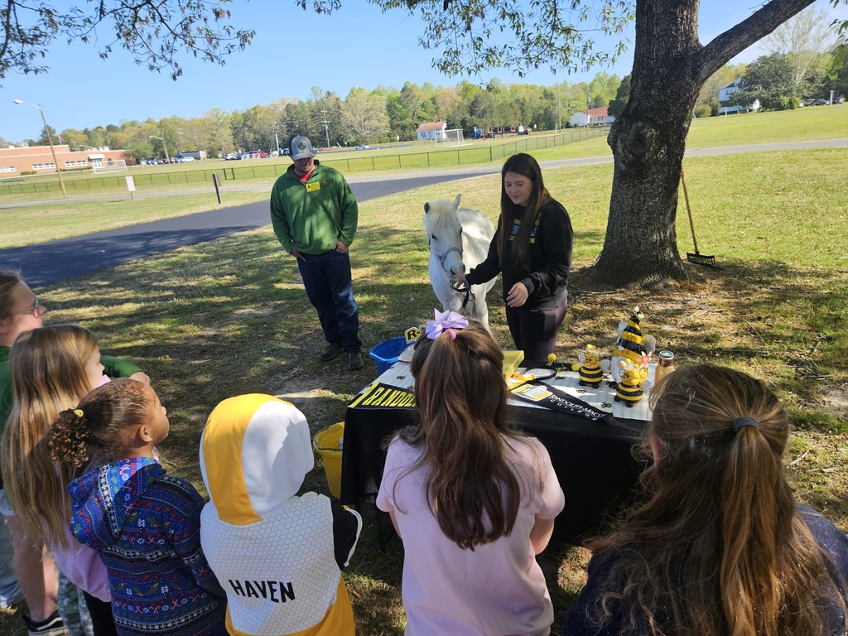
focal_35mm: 23
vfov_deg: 58.9
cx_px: 424
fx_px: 563
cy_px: 318
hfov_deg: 73.9
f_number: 1.8
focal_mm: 5.4
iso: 40
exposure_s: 1/1199
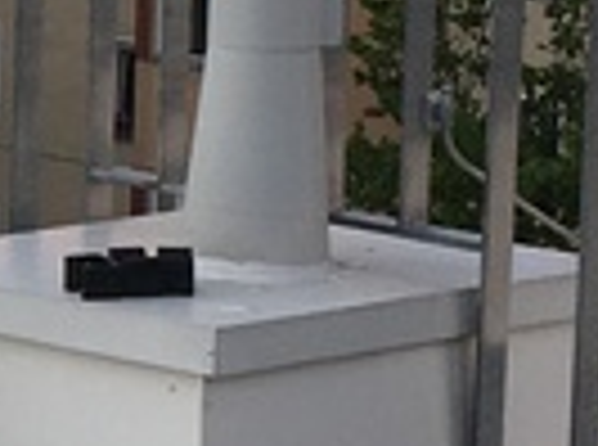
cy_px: 153
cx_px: -850
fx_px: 3859
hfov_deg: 8.1
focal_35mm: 224
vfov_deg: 6.6
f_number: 2.2
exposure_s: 1/674
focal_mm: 4.15
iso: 25
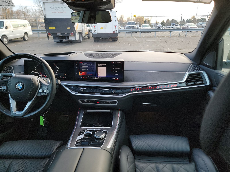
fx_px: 159
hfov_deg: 71.6
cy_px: 86
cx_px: 115
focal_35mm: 24
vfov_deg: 56.8
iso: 112
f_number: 1.8
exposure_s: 1/59
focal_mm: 6.7
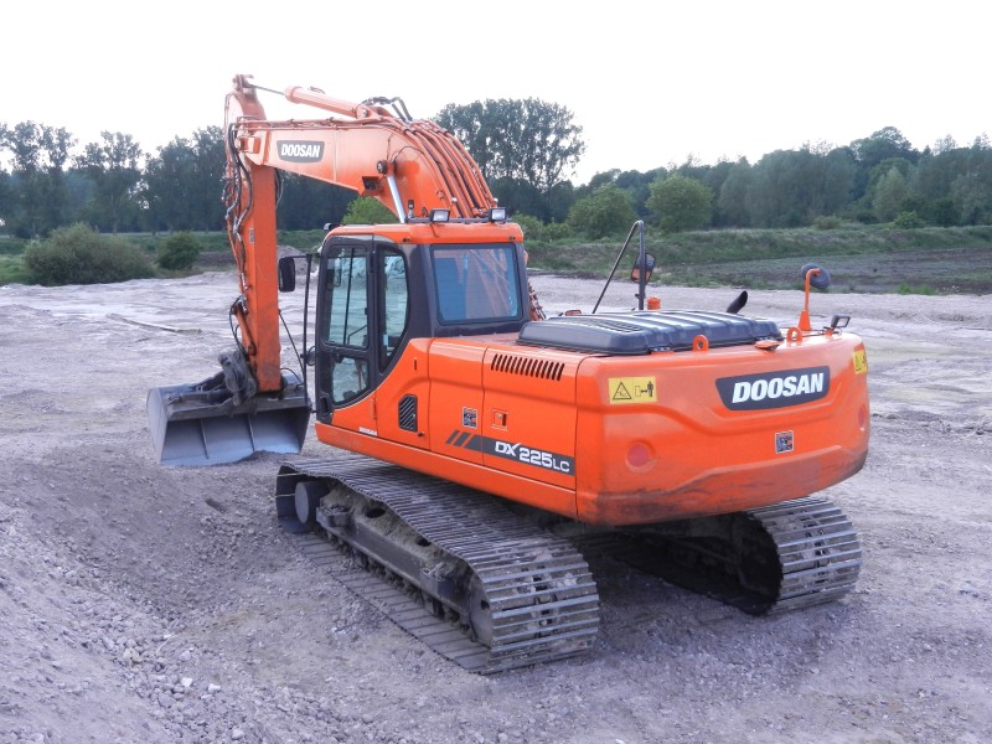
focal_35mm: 38
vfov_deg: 37.7
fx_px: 1089
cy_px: 372
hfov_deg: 49.0
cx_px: 496
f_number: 4
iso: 160
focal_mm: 6.9
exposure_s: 1/400
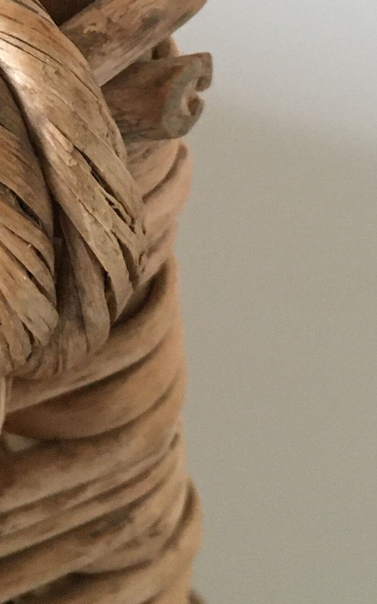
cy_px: -66
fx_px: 1563
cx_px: 35
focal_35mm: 95
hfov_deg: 13.6
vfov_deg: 20.8
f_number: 2.2
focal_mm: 4.15
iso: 200
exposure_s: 1/33
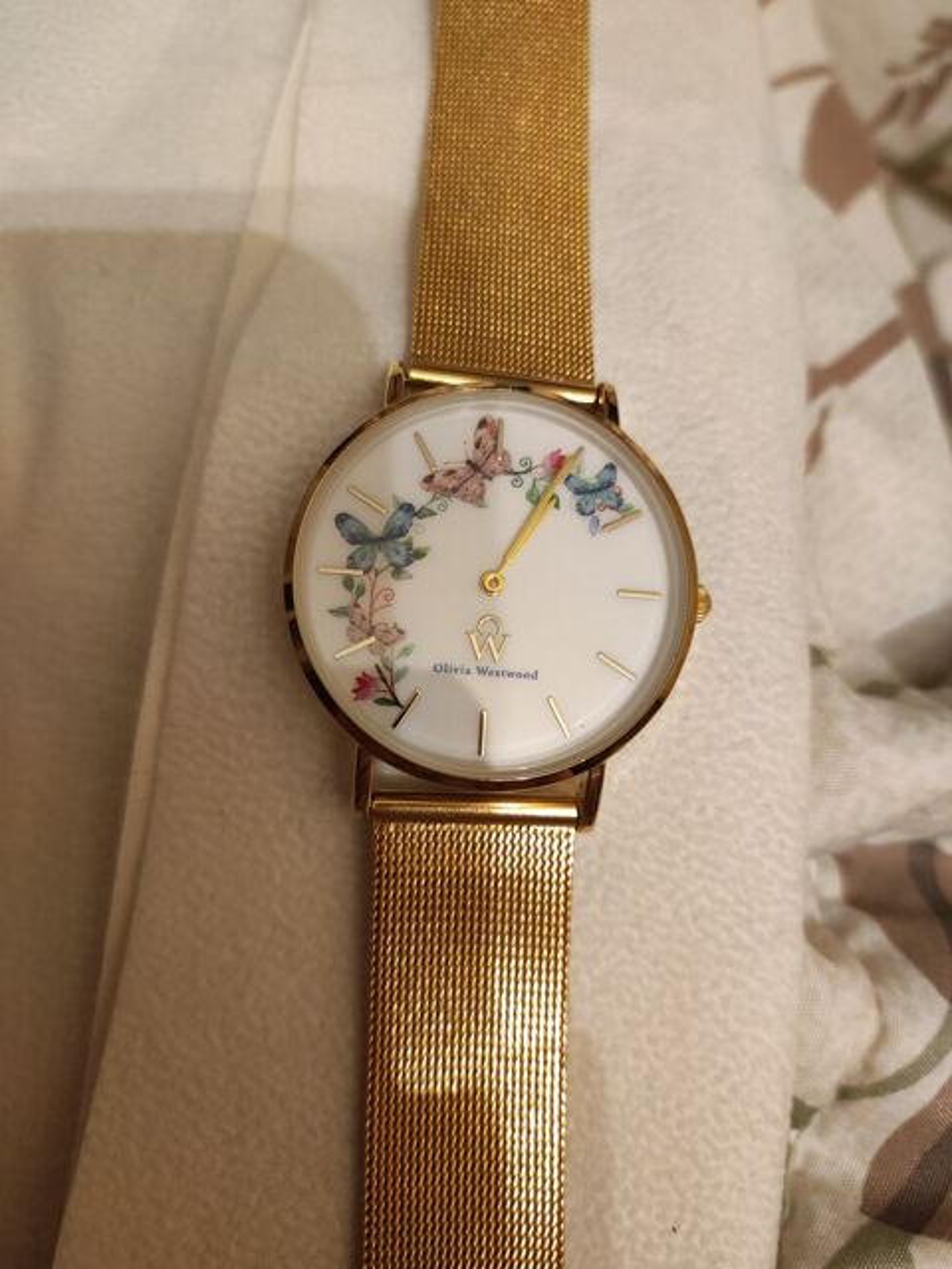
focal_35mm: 25
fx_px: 917
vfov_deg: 69.4
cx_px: 476
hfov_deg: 54.9
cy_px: 634
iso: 1021
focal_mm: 4.7
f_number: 1.79
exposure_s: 1/33
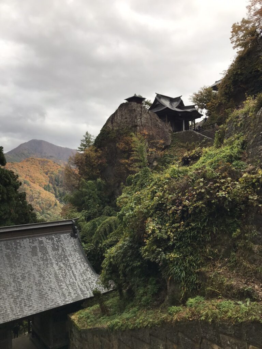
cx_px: 131
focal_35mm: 28
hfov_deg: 49.7
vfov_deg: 63.4
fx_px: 283
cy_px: 174
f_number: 1.8
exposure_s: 1/158
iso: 20
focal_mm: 3.99
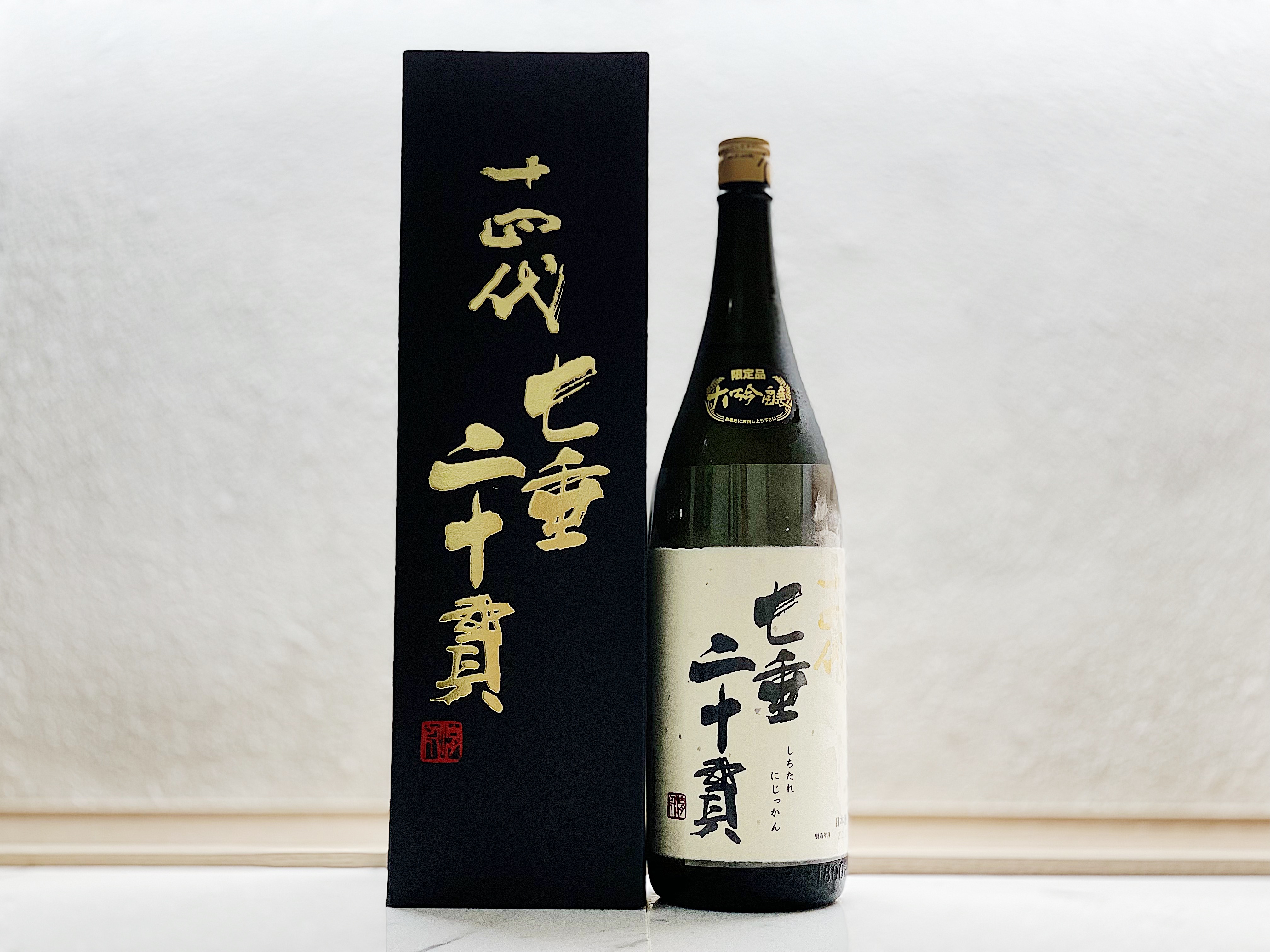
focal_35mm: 52
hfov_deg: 36.8
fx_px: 1908
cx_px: 635
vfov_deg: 28.0
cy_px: 476
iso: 80
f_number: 2
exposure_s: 1/100
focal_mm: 6
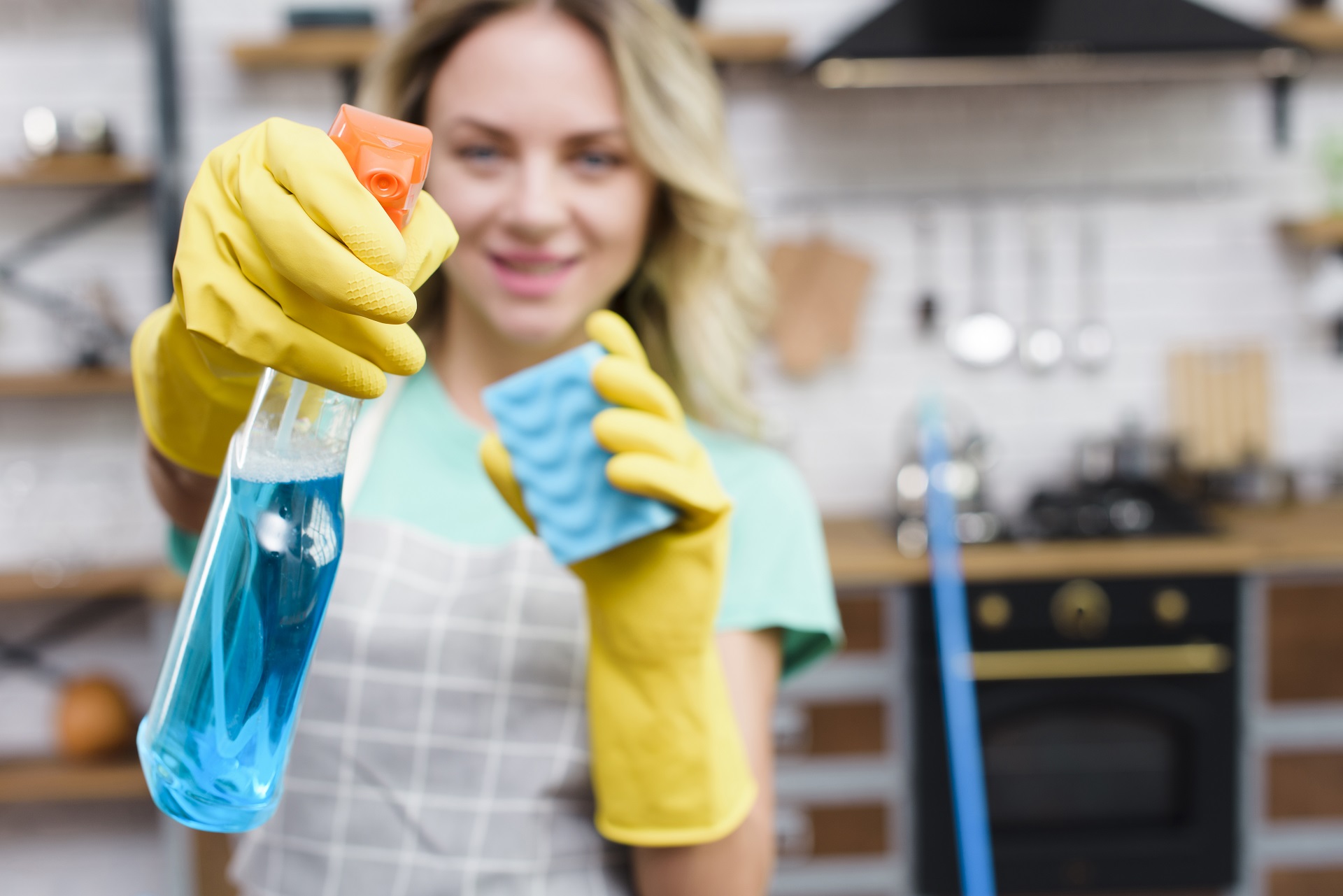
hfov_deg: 39.6
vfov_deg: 27.0
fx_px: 1866
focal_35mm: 50
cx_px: 672
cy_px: 448
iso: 125
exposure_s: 1/160
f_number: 4
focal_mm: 50
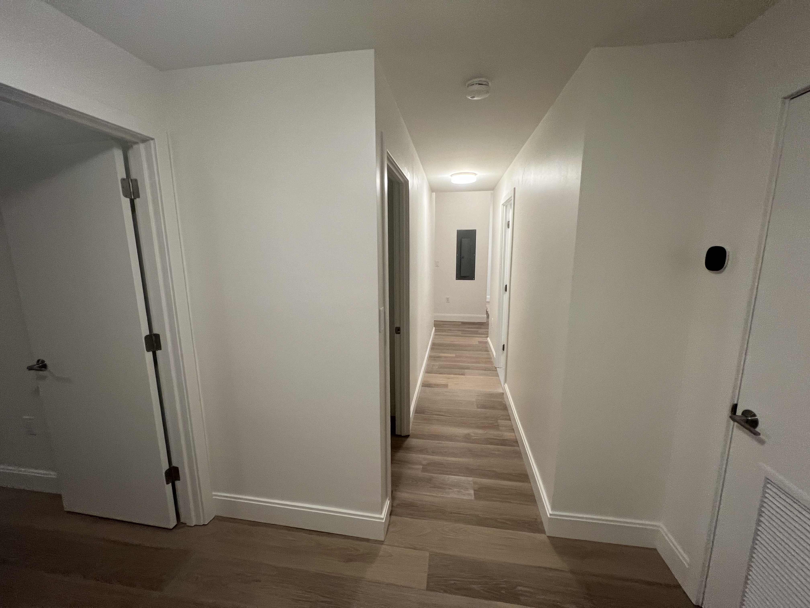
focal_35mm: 13
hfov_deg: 106.2
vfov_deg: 89.9
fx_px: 304
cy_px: 304
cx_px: 405
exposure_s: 1/60
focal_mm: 1.57
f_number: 1.8
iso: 160
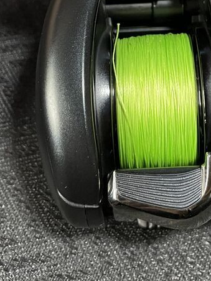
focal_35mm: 69
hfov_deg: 21.2
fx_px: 561
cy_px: -17
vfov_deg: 26.3
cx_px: 151
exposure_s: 1/33
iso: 500
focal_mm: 4.2
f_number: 1.6
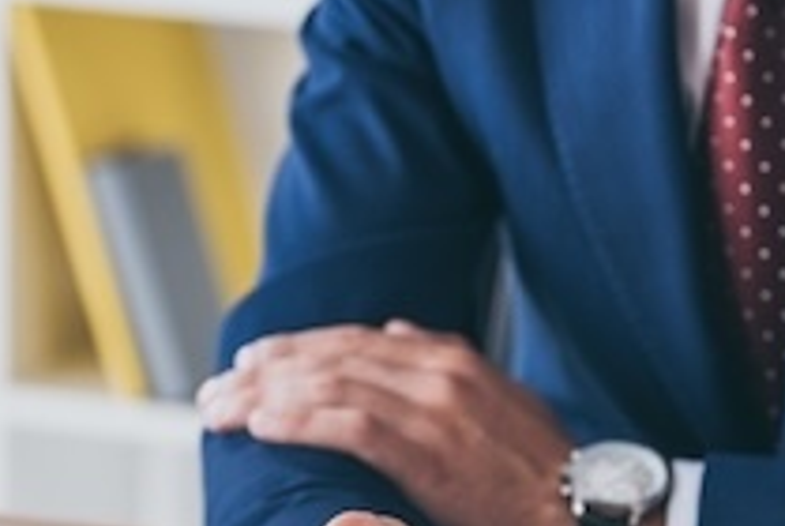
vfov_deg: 5.7
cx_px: 379
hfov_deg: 8.6
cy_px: 560
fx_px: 5219
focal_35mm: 239
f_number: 4
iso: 200
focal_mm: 100
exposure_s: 1/200
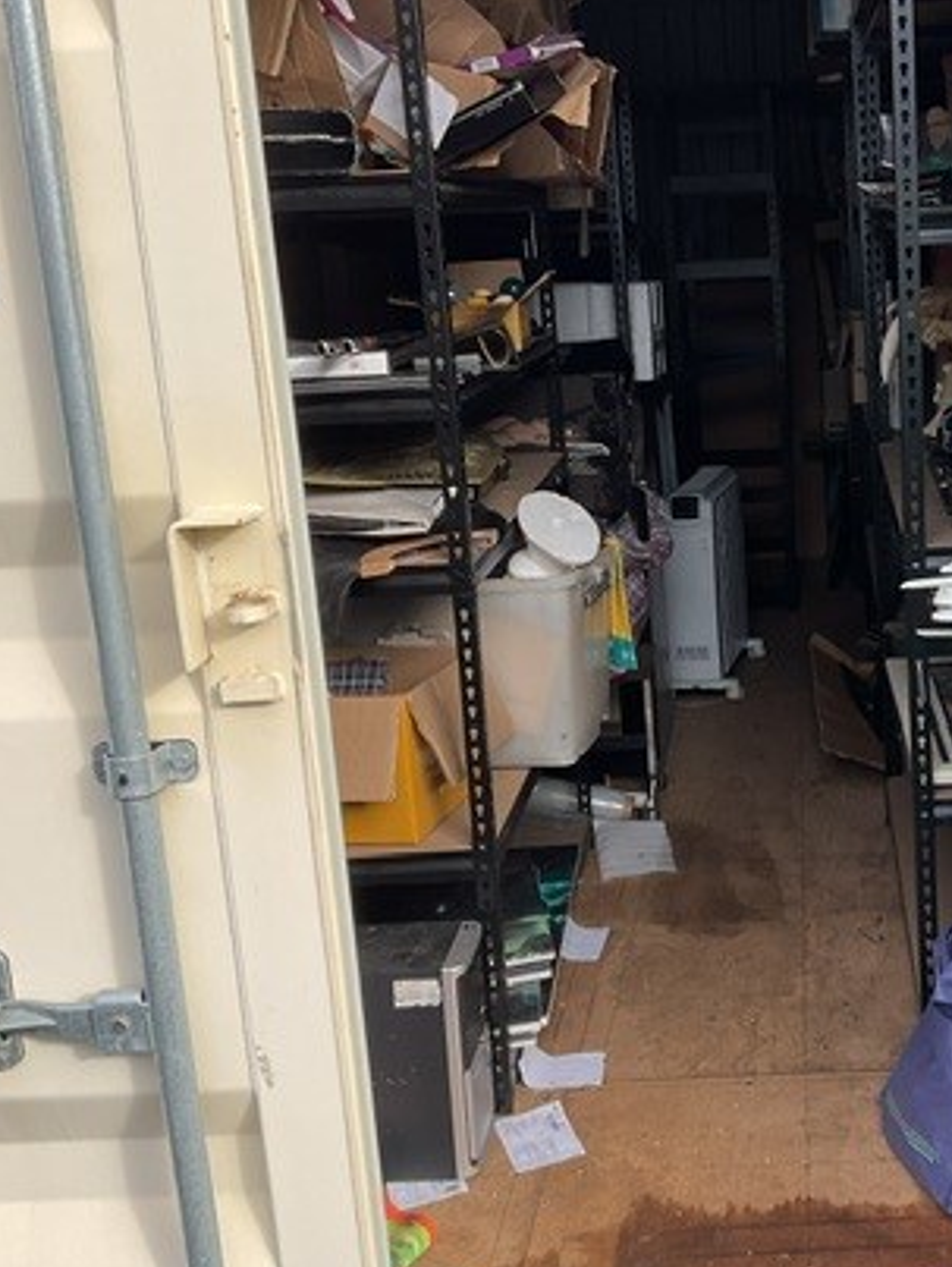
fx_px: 1684
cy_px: 600
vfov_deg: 41.2
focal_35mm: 46
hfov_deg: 30.6
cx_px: 789
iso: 16
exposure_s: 1/412
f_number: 1.8
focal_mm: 3
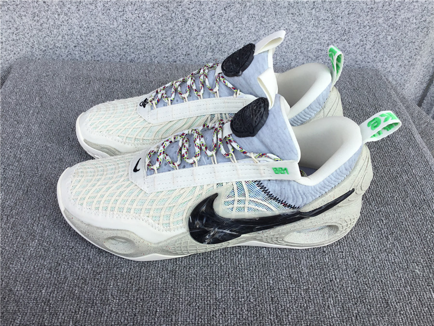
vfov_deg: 45.4
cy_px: 163
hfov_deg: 58.4
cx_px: 217
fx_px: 389
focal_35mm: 31
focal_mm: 3.3
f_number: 2.4
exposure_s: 1/488
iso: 25
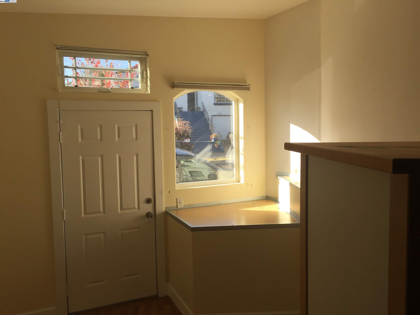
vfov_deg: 48.2
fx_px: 352
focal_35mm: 29
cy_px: 158
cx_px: 210
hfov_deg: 61.7
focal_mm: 4.15
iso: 32
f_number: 2.2
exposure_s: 1/465
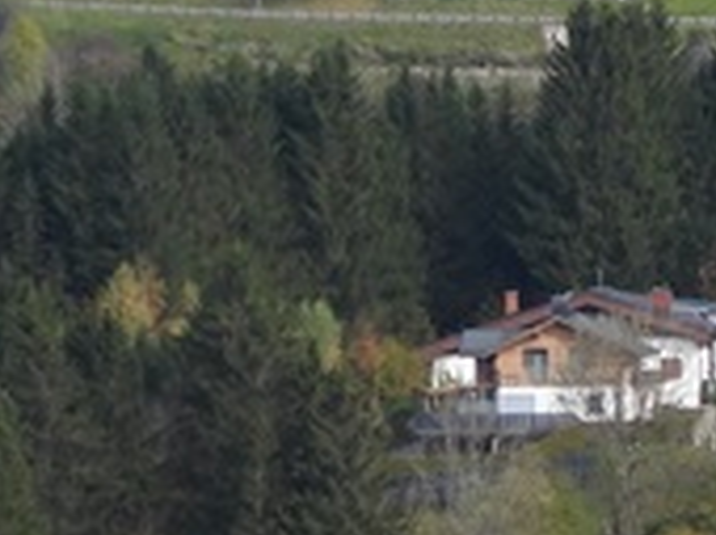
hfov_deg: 2.3
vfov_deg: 1.7
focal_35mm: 872
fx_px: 18011
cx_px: 922
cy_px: -354
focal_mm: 33
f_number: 4.5
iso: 100
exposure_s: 1/400
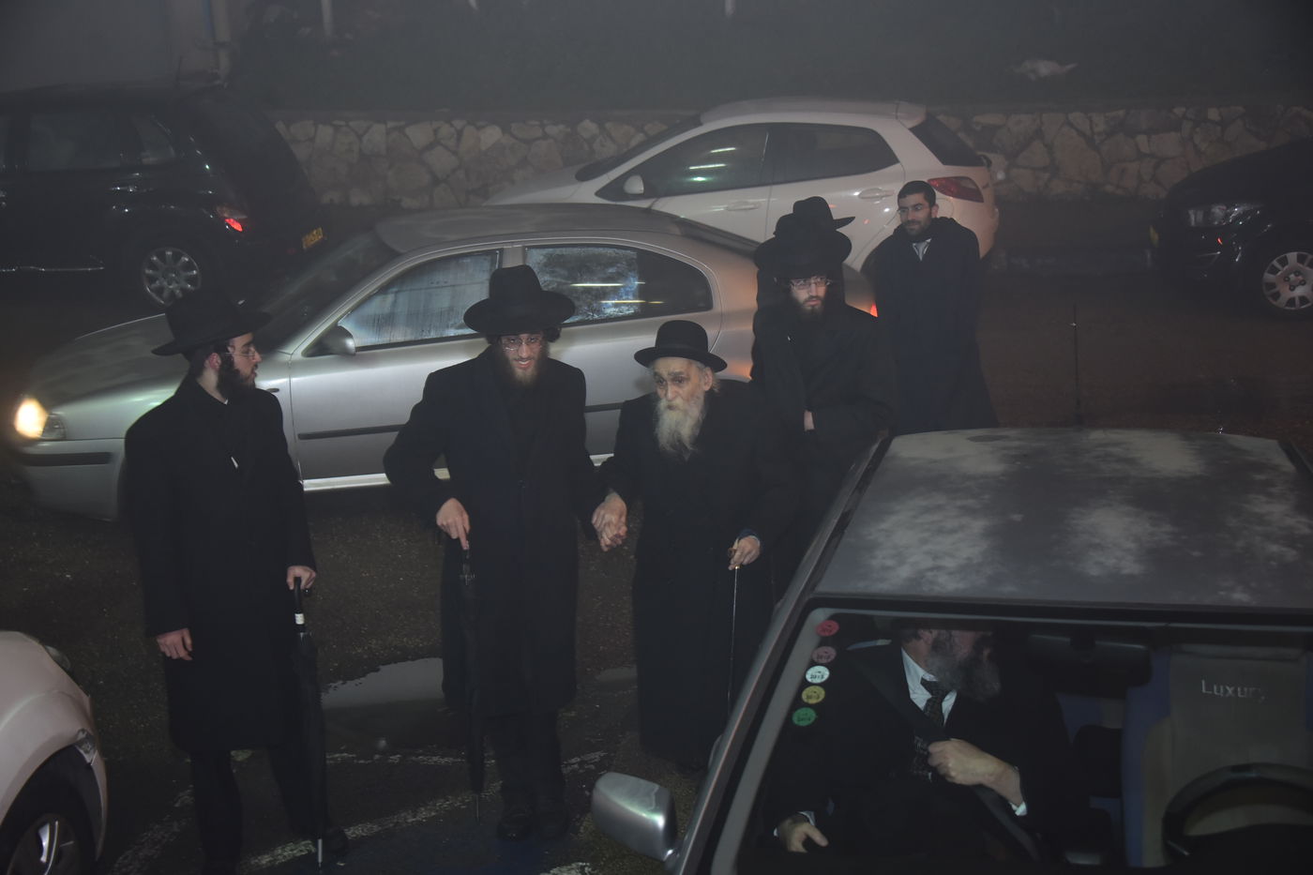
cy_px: 438
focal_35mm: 55
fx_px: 2006
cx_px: 656
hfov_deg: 36.3
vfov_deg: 24.6
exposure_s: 1/60
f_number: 5
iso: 2000
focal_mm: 55
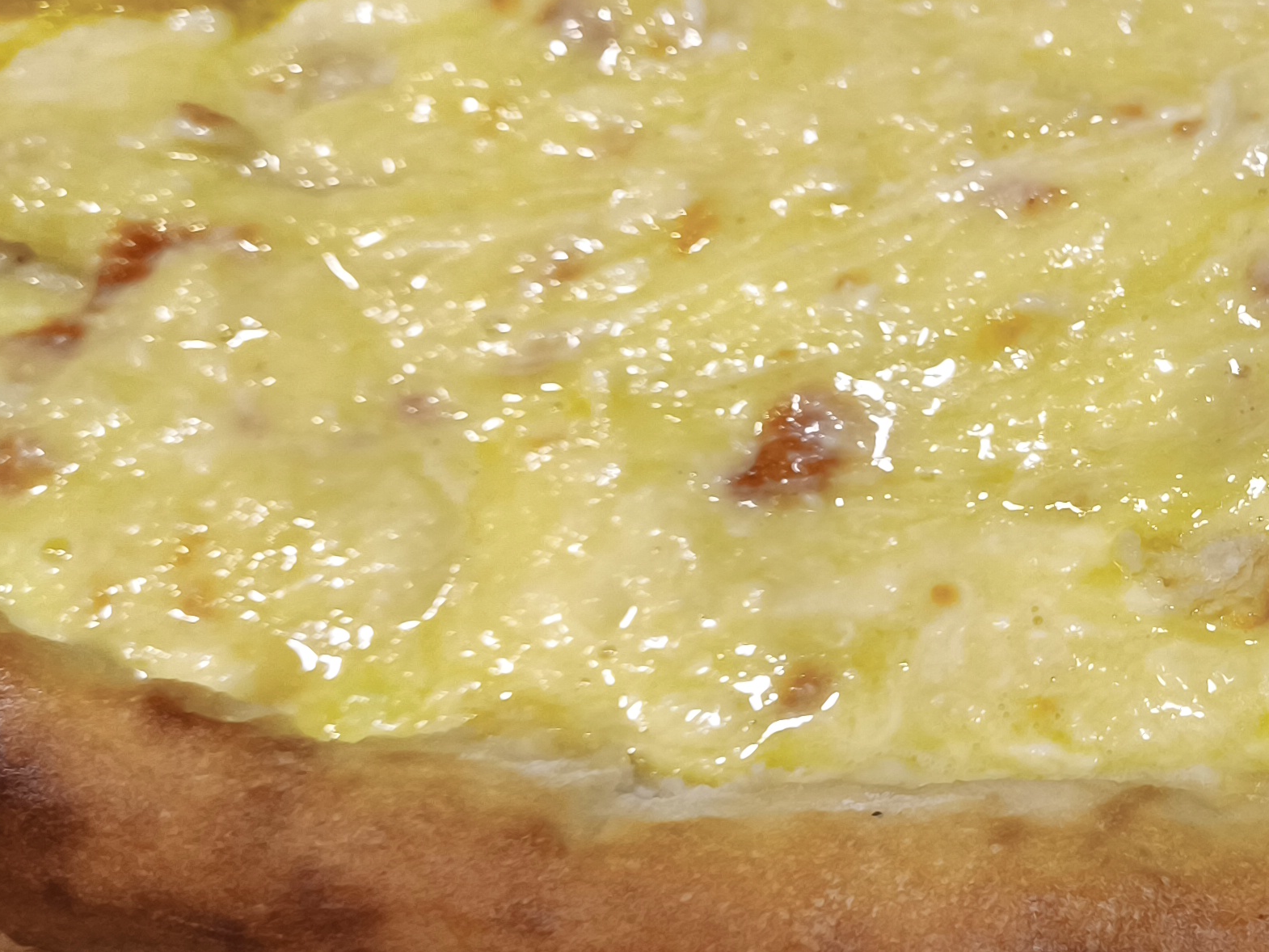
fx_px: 2200
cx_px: 1249
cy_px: 472
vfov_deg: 24.4
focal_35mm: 60
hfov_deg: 30.1
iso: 500
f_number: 1.7
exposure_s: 1/50
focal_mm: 5.35
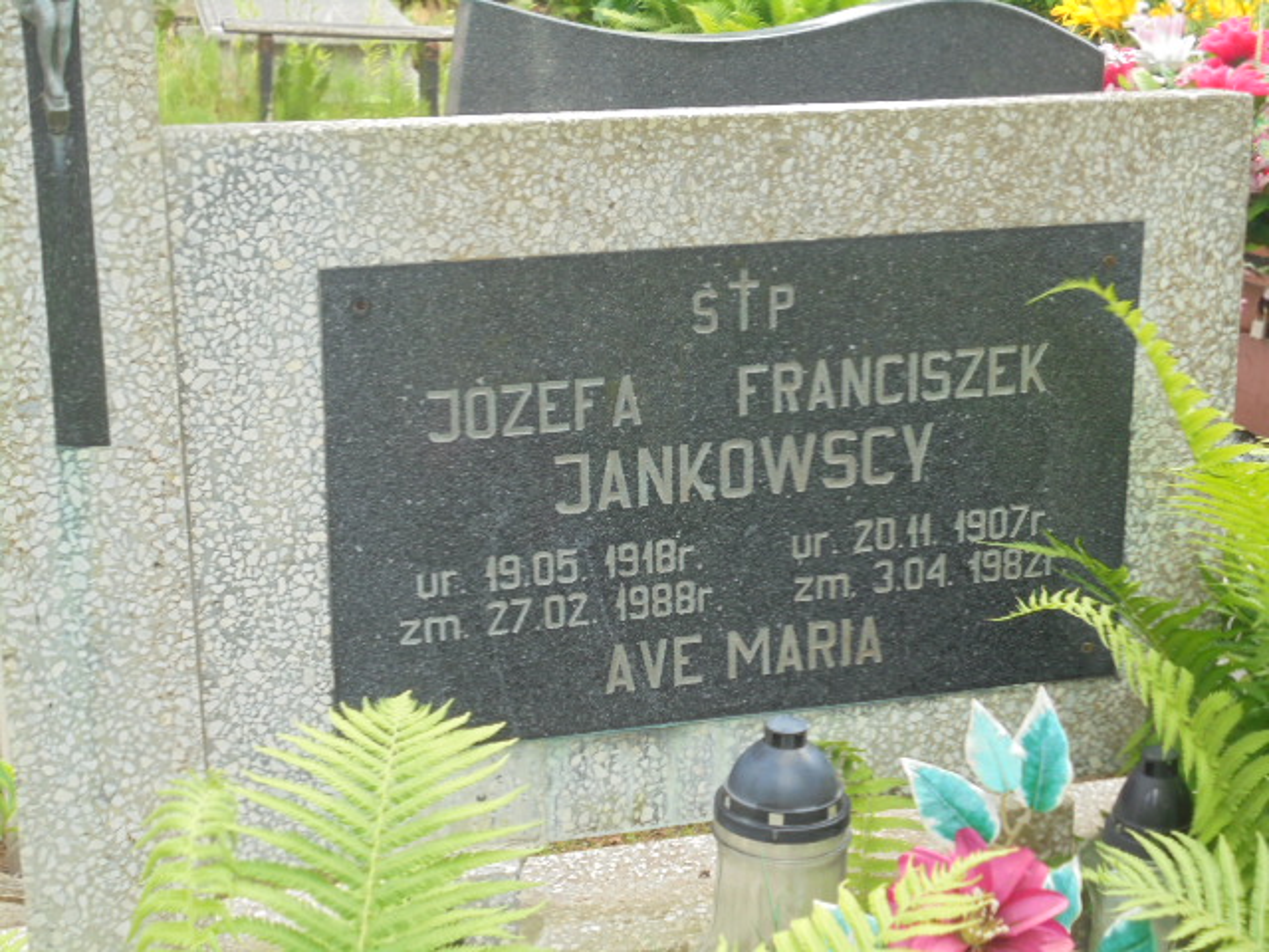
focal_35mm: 56
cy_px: 476
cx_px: 634
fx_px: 2053
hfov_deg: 34.3
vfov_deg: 26.1
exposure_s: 1/60
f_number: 5.2
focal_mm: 10.1
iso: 100
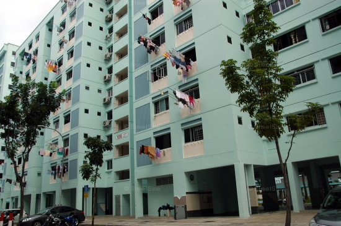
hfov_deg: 62.0
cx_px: 170
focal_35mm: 30
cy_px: 113
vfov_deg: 43.5
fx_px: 284
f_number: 5.6
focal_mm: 20
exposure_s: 1/1000
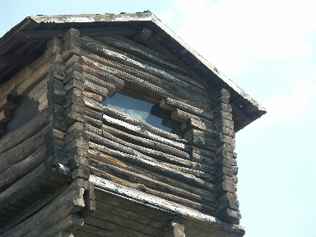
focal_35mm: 164
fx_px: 1497
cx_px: 158
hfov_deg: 12.0
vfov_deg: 9.1
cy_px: 118
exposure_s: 1/160
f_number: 3.2
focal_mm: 41.57
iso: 100
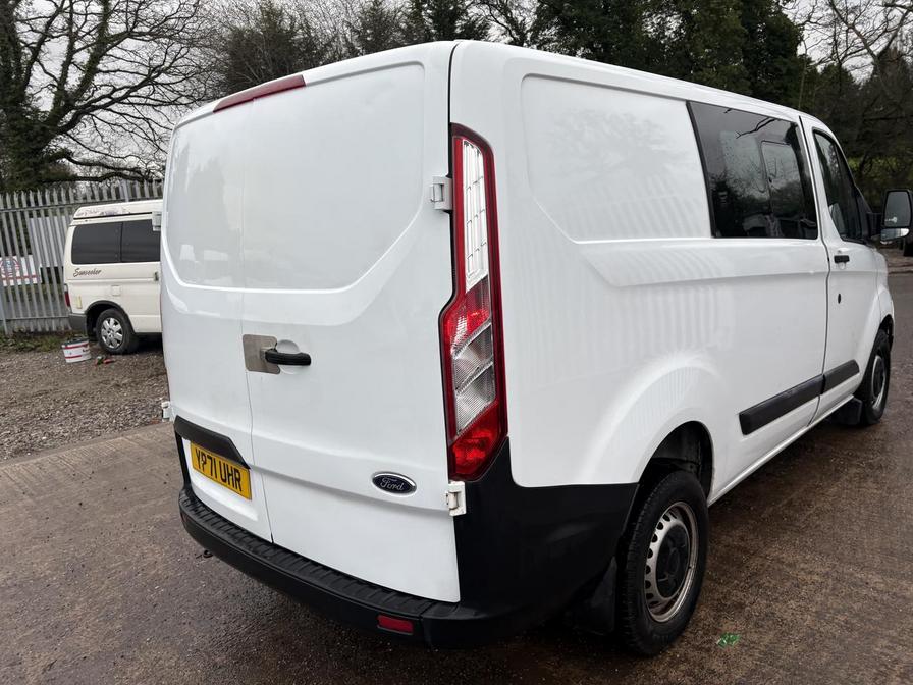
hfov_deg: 67.3
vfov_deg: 53.1
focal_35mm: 26
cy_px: 342
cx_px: 456
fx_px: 686
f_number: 1.6
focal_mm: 5.96
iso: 50
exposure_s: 1/412
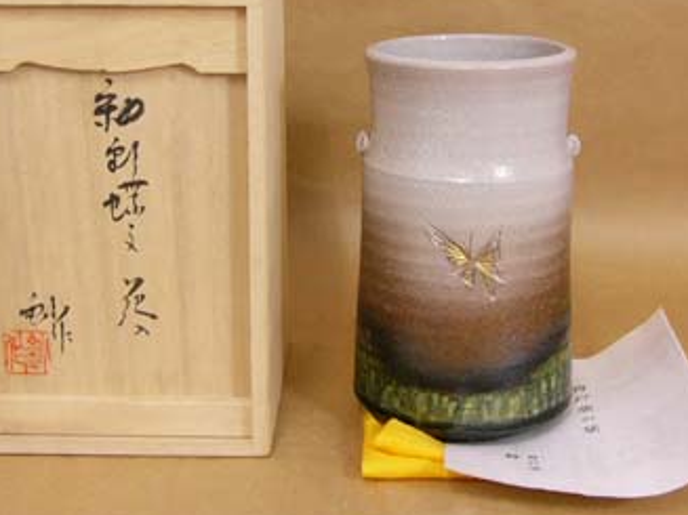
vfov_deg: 22.2
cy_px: 221
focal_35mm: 66
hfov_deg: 29.4
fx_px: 1311
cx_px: 313
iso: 200
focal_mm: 7.1
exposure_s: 1/40
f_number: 2.8
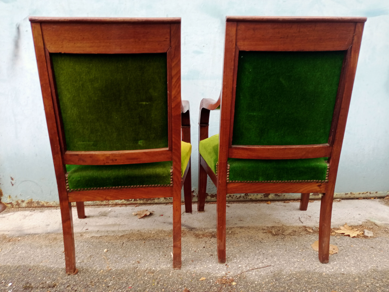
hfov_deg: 63.4
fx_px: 315
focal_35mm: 28
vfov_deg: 49.7
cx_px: 194
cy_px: 146
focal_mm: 4.05
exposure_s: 1/50
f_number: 1.8
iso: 124
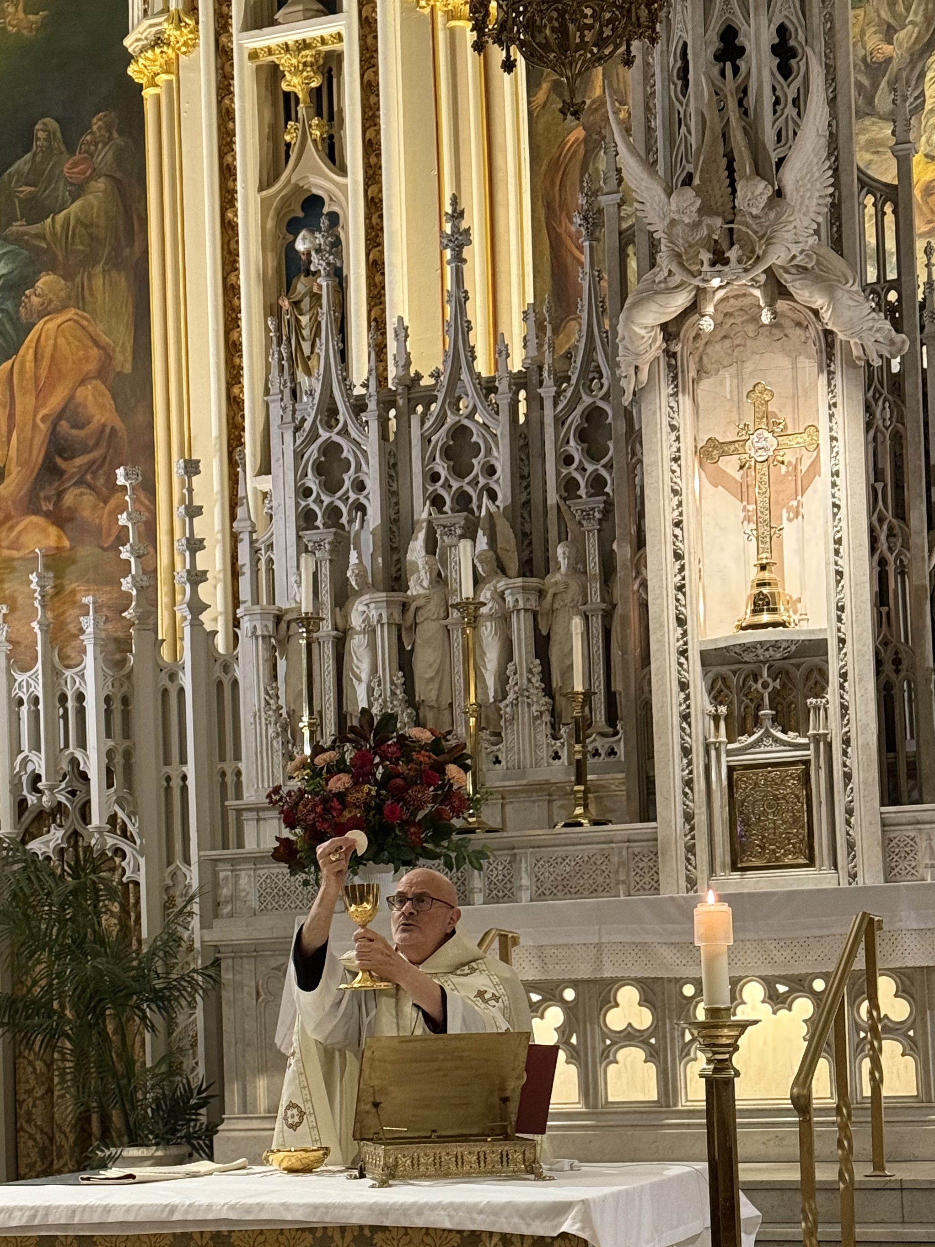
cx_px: 325
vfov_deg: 27.2
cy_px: 848
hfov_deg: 20.7
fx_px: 2557
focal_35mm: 71
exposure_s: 1/40
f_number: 1.78
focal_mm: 6.76
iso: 400
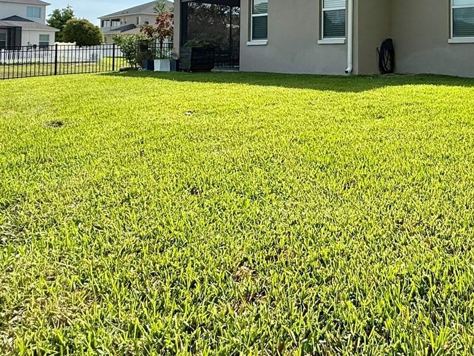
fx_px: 397
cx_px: 392
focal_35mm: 29
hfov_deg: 56.3
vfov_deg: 44.0
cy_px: 36
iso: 64
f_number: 2.2
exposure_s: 1/2320
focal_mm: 2.22
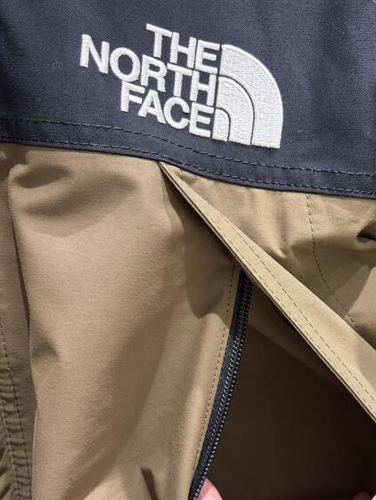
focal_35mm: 37
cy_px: 294
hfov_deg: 38.0
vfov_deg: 49.9
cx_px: 266
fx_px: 535
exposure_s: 1/50
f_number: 1.6
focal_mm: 5.96
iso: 125
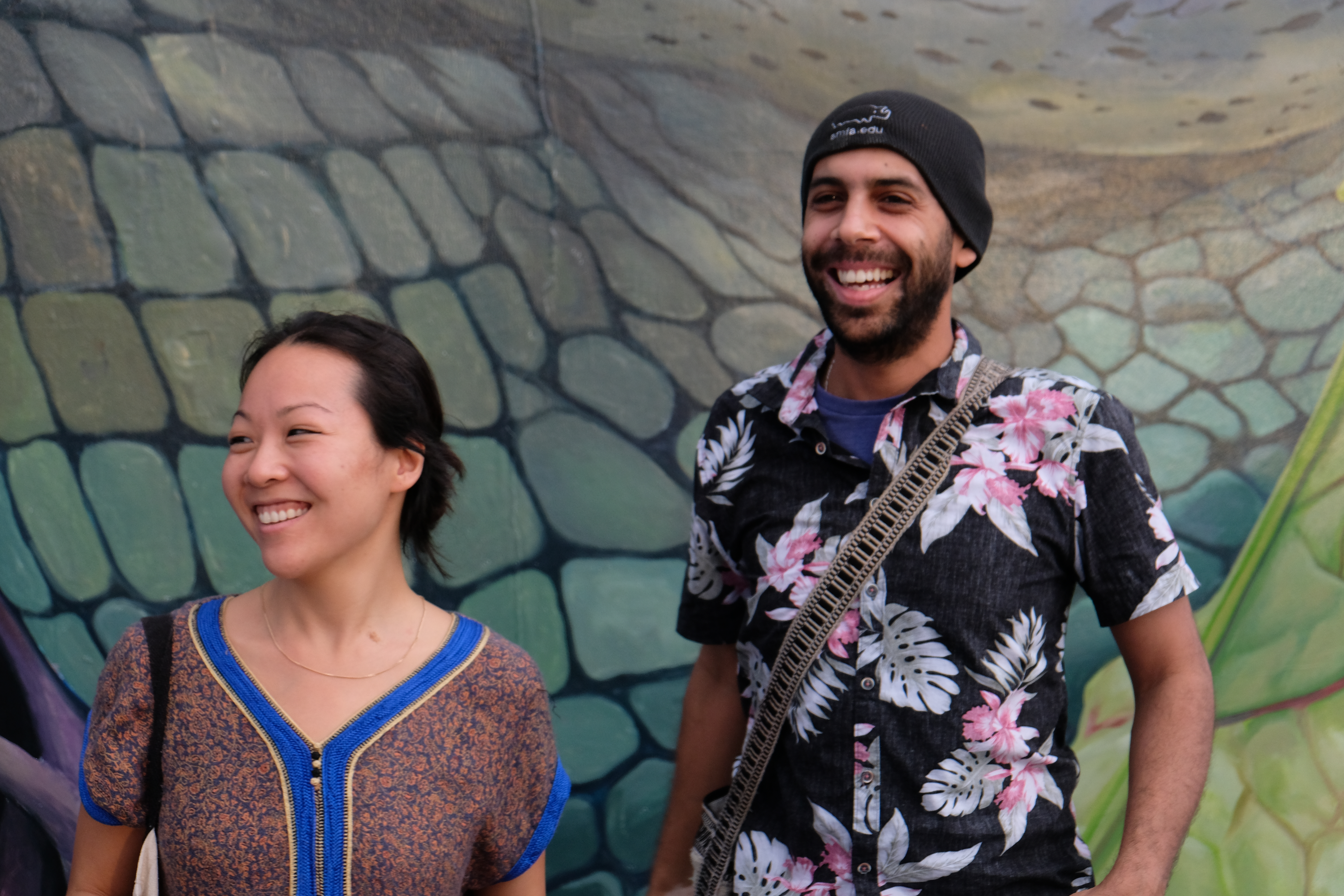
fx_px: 2277
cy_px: 448
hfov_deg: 32.9
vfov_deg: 22.3
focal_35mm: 61
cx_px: 672
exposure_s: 1/300
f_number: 4
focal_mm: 40.7
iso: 800
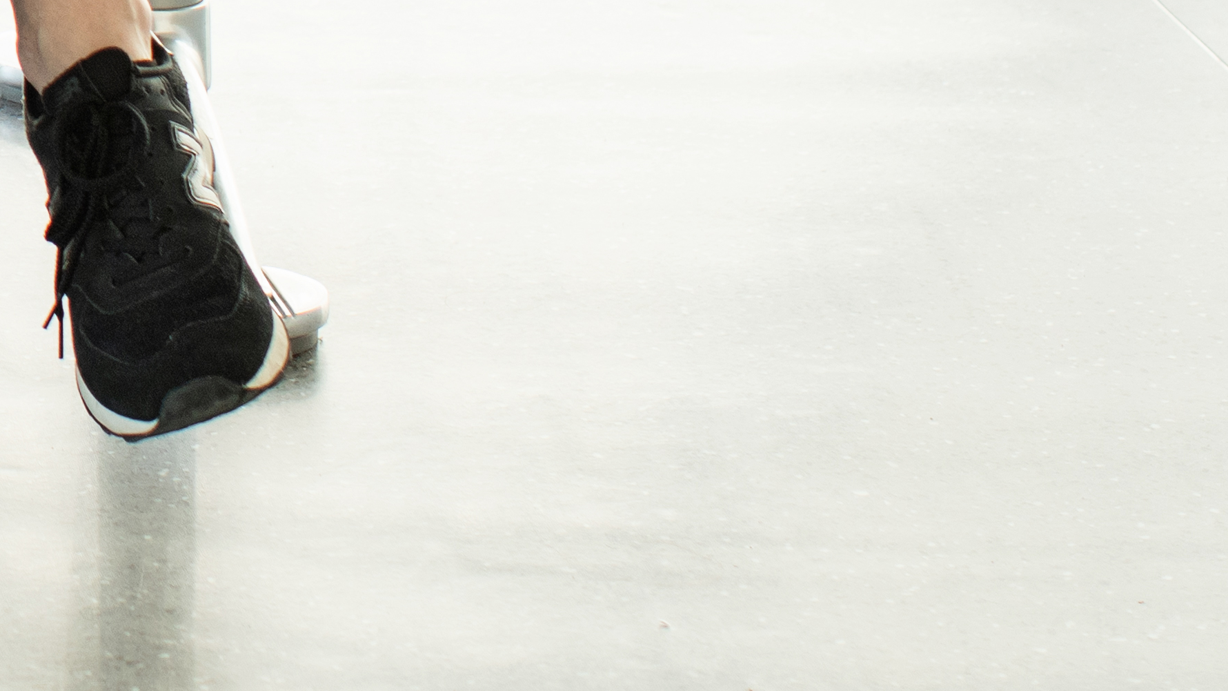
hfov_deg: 8.9
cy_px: -841
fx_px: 7619
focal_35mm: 234
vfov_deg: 5.1
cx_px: -908
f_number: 3.5
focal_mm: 50
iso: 320
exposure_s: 1/125
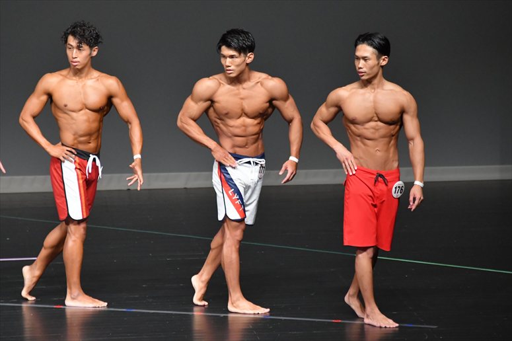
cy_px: 170
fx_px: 4904
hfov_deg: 6.0
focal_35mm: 345
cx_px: 256
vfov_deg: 4.0
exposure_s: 1/400
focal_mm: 230
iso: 5000
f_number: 5.6
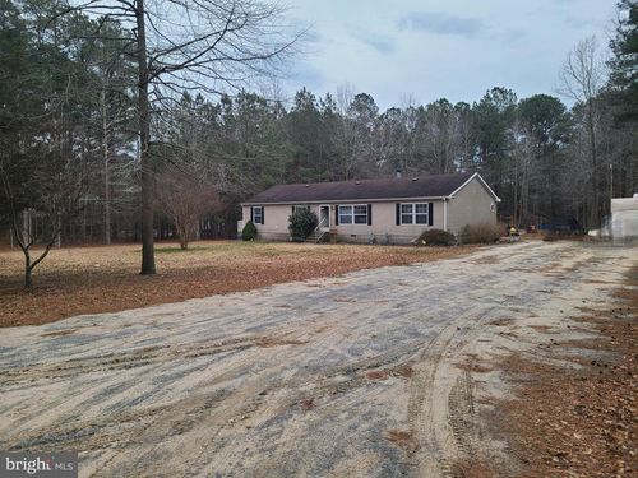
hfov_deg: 67.3
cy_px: 239
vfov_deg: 53.1
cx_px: 319
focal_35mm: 26
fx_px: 479
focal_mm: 5.4
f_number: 1.8
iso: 40
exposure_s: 1/368
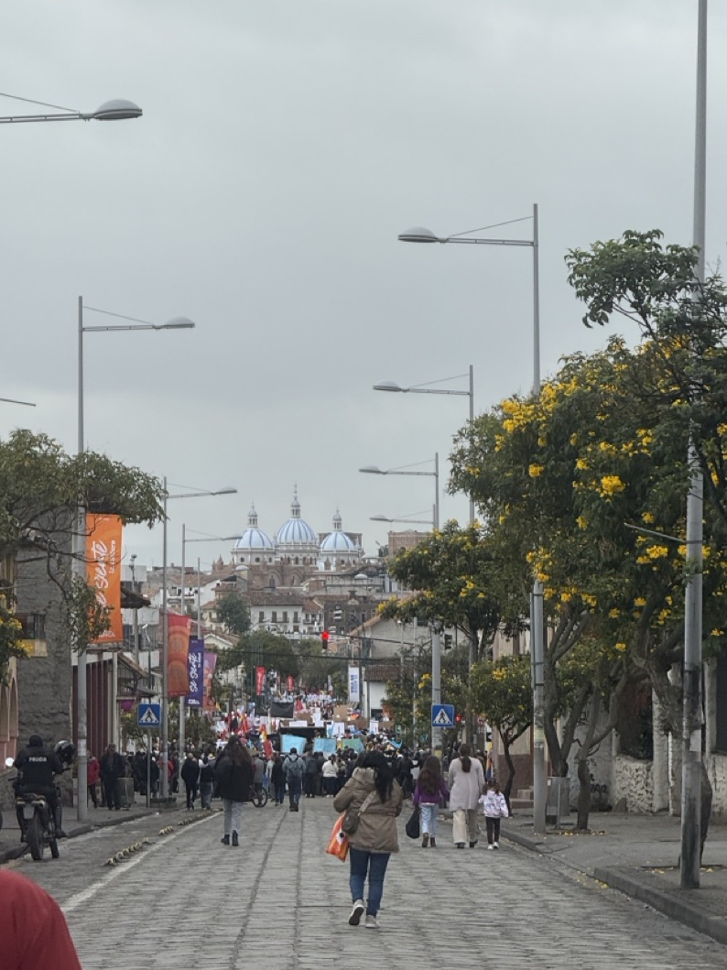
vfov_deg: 13.6
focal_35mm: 145
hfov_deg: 10.2
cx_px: 328
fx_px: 4061
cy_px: 480
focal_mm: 15.66
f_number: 2.8
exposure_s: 1/428
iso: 50
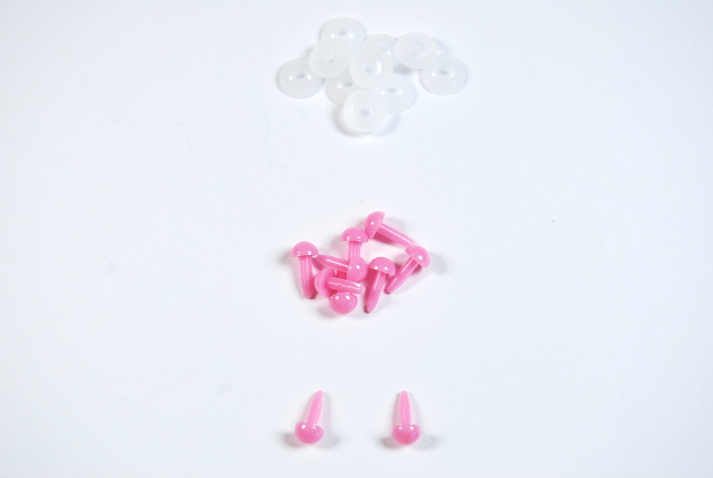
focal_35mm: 82
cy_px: 239
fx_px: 1636
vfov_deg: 16.6
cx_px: 356
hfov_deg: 24.6
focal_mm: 55
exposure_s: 1/125
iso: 200
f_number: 5.6
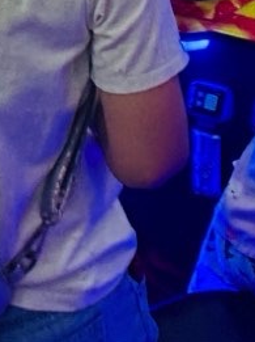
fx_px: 1083
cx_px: 409
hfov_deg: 12.6
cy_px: -409
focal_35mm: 110
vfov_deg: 14.0
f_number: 2.2
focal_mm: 2.22
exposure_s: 1/99
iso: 100
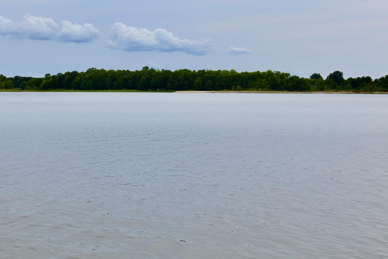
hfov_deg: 27.5
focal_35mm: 70
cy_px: 131
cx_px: 15
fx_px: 754
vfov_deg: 19.5
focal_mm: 24
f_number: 10
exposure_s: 1/400
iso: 200
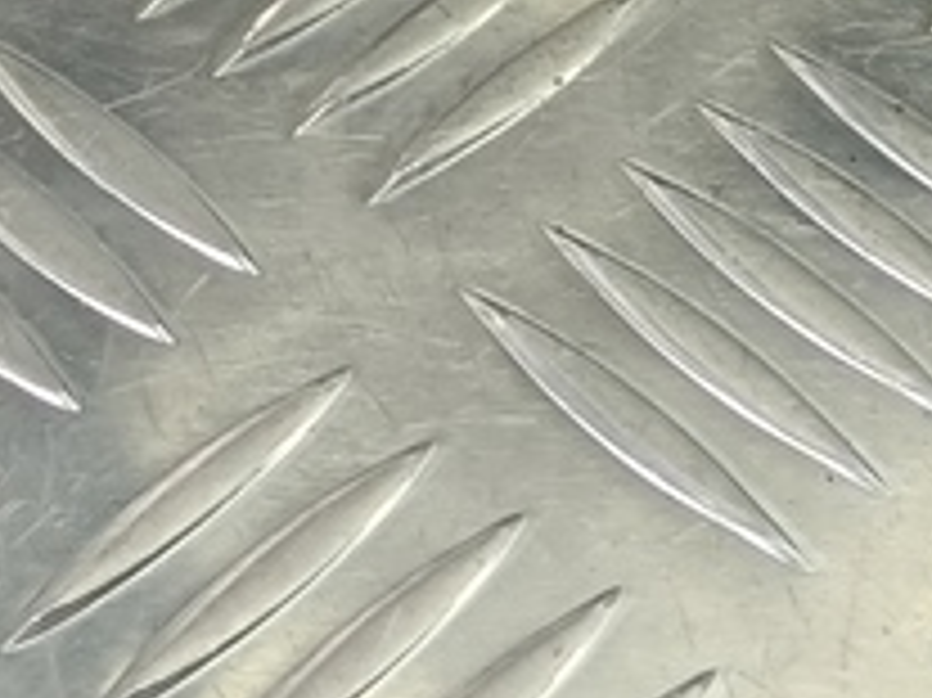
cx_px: 342
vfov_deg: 10.9
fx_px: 3068
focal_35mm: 114
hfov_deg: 17.2
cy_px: -1013
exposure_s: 1/50
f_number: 1.6
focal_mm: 4.11
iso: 108
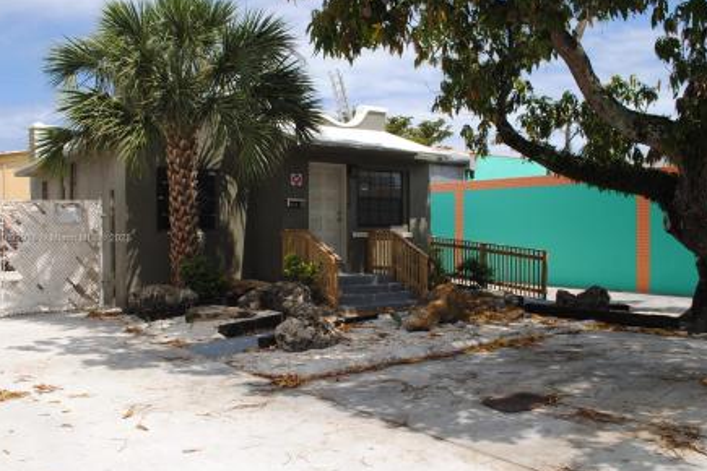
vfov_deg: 38.9
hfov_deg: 55.8
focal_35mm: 34
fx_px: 668
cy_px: 239
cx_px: 349
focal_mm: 22
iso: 100
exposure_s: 1/200
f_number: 9
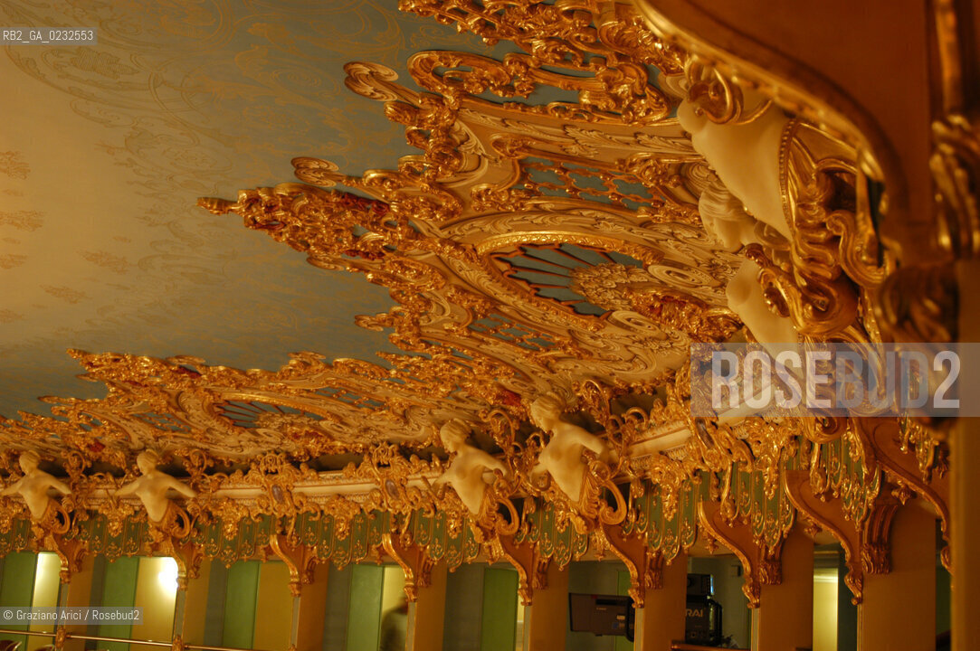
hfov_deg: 37.9
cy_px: 326
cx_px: 490
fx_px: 1428
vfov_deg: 25.7
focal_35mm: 52
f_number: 4.5
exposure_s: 1/8
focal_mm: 35
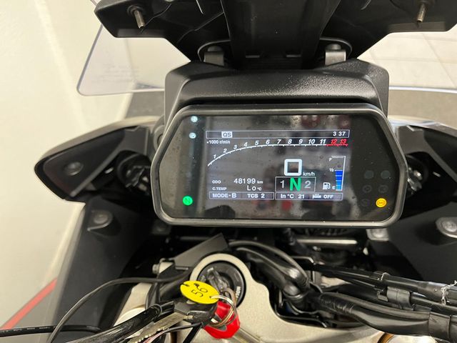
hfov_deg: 67.3
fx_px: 343
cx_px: 228
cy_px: 172
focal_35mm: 26
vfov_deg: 53.1
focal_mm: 5.1
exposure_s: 1/38
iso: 500
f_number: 1.6
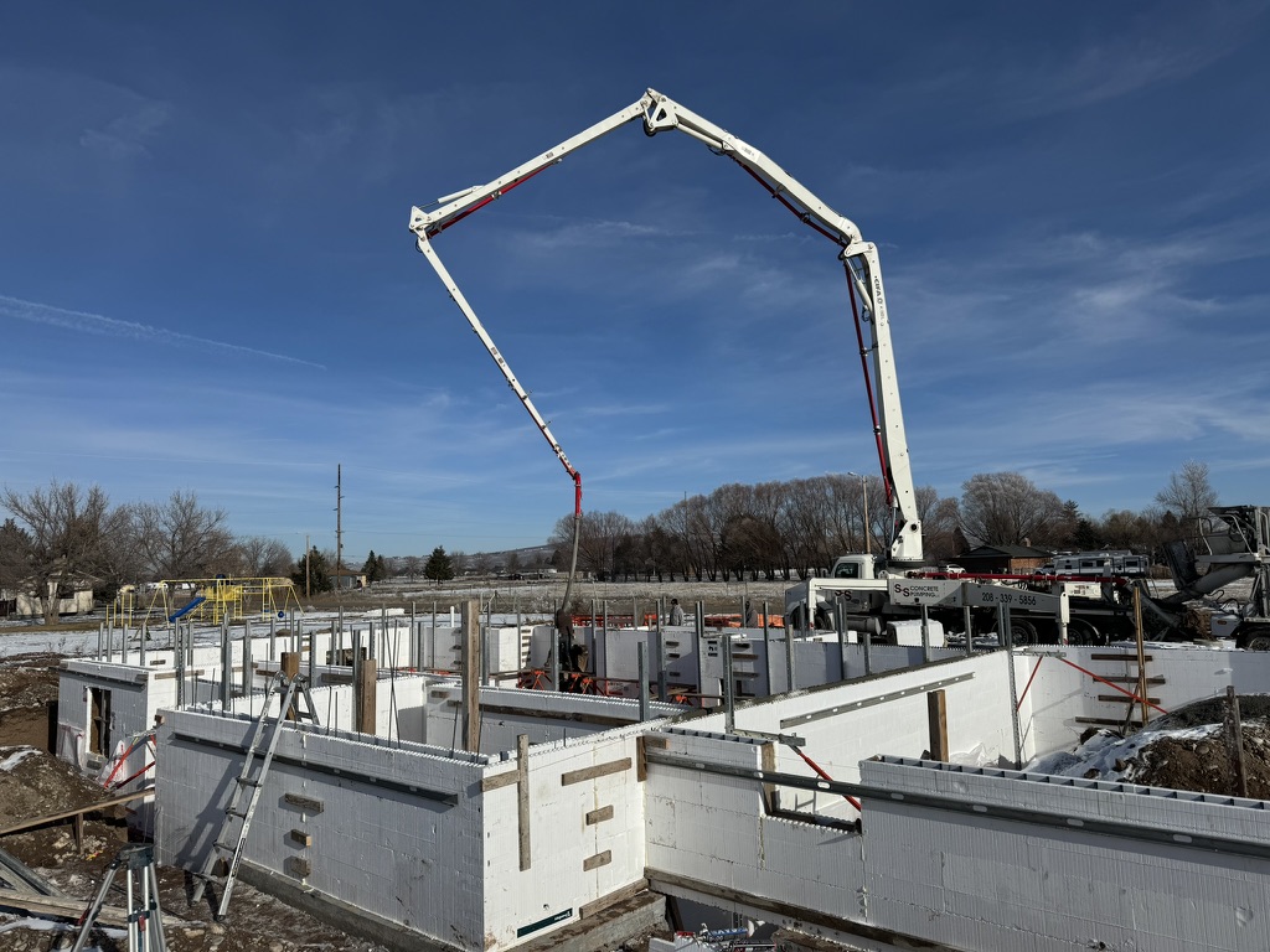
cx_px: 635
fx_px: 881
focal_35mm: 24
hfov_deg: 71.6
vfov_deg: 56.8
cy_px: 476
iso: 80
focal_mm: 6.86
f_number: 1.78
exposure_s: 1/15152
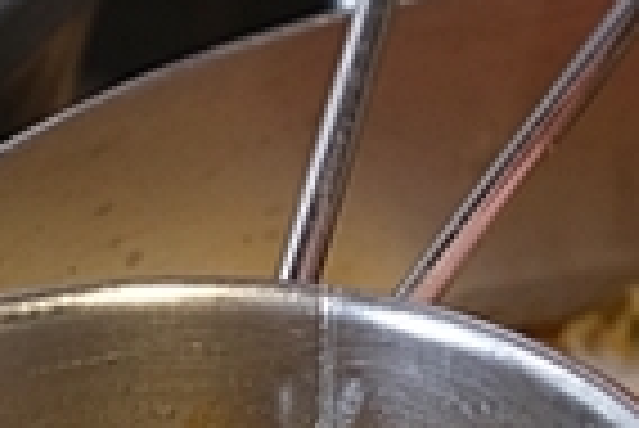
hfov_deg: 9.4
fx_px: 3713
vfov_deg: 6.6
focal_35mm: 209
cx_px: 1166
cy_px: -27
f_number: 3.2
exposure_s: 1/45
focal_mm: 23
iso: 320
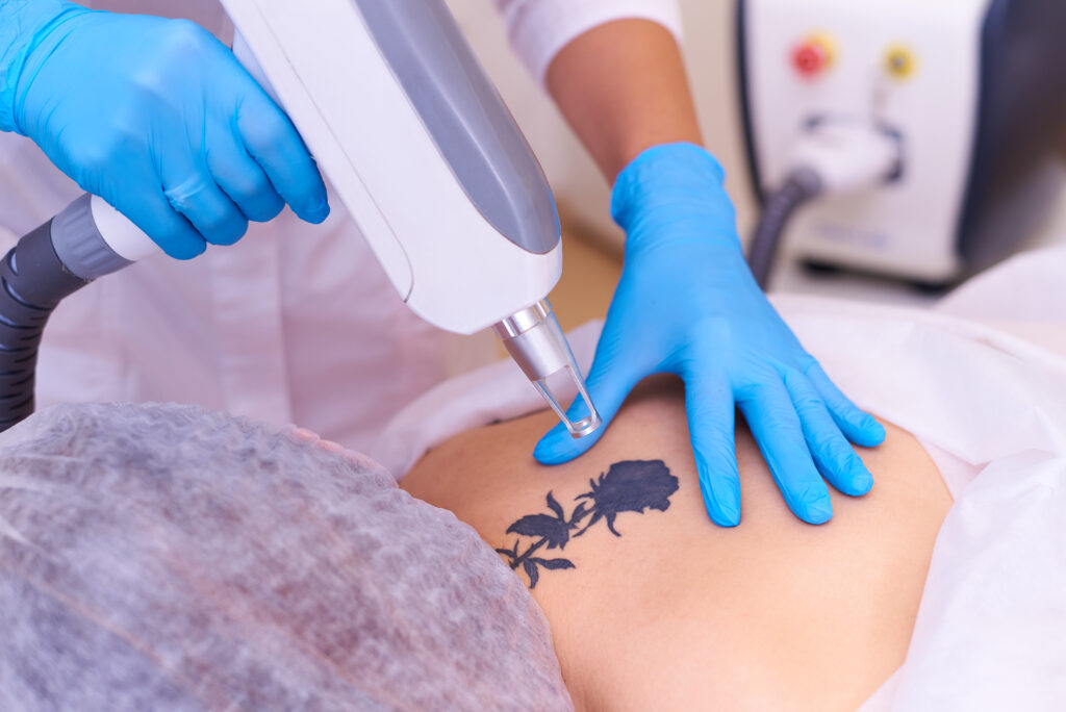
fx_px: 1481
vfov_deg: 27.0
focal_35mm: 50
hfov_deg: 39.6
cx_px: 533
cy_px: 356
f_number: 3.2
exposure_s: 1/160
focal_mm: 50
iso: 400
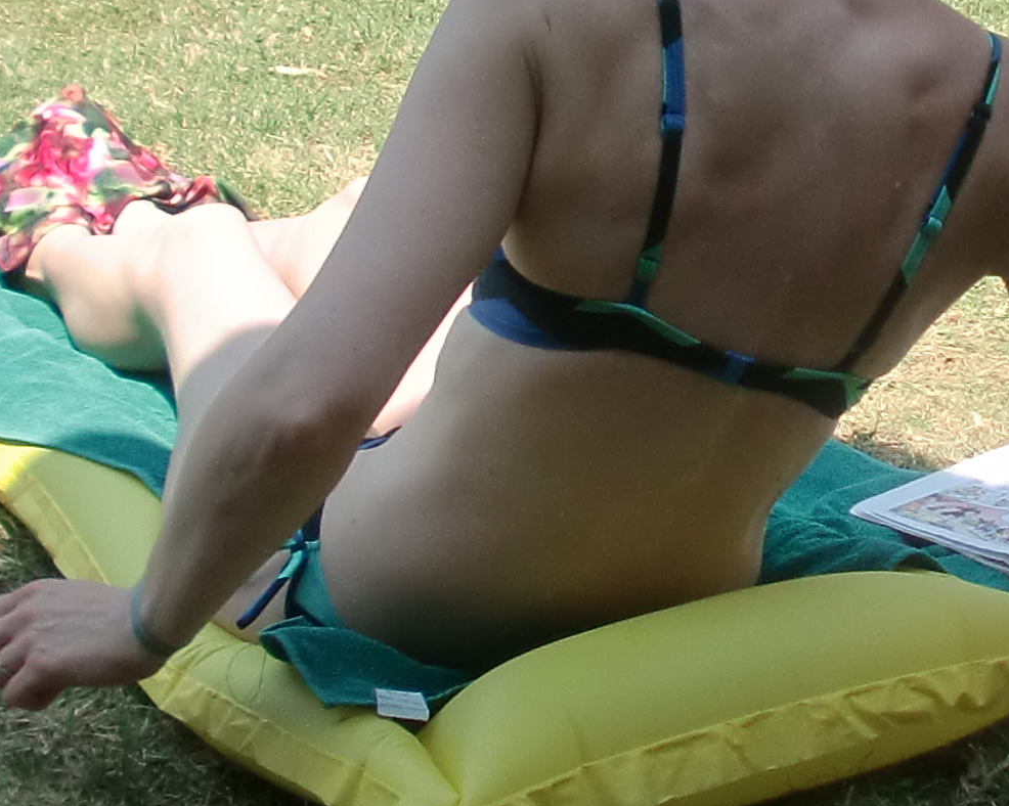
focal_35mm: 103
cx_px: 685
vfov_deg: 14.9
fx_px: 3075
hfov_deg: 18.6
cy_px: 280
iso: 64
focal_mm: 4.65
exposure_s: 1/800
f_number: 2.6
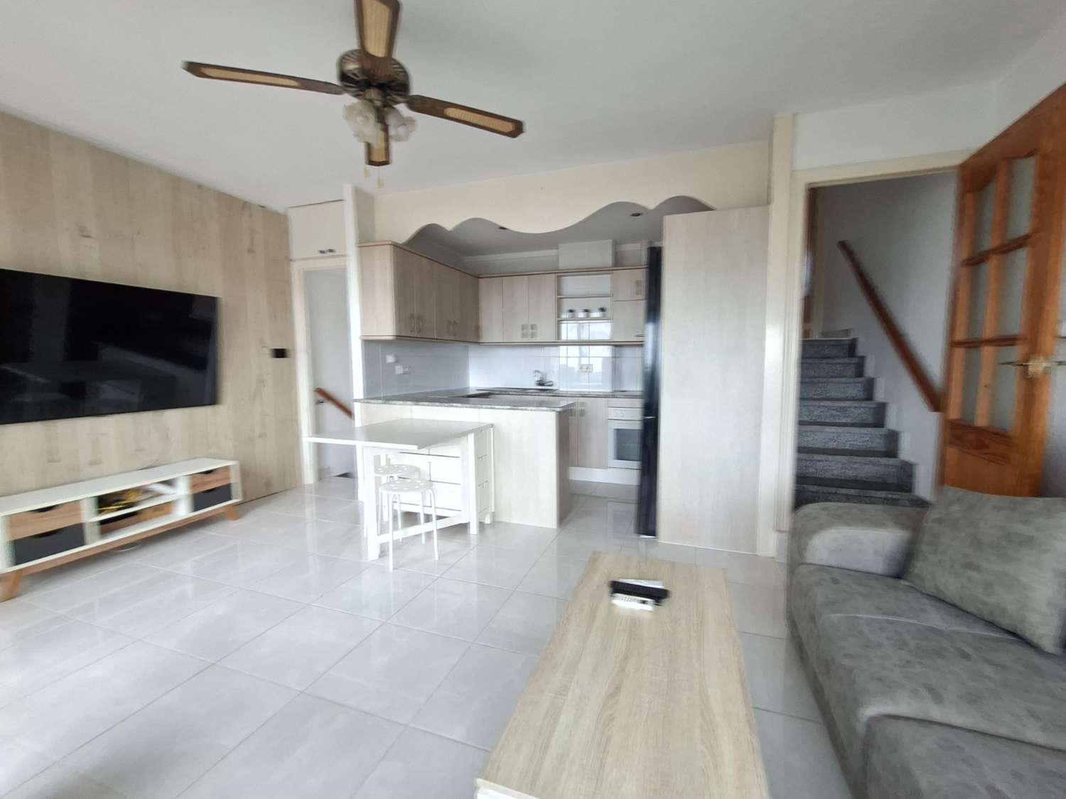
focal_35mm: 13
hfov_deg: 106.2
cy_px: 400
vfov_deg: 89.9
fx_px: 400
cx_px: 533
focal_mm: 1.74
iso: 200
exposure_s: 1/24
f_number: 2.2
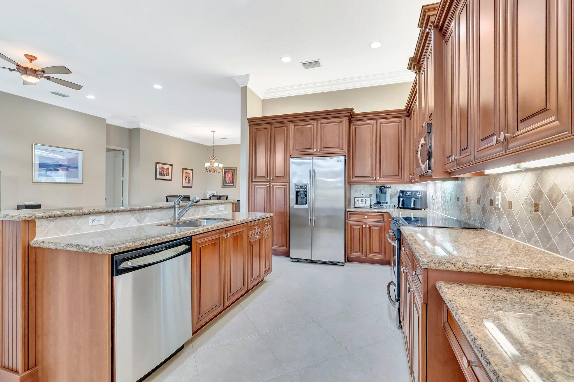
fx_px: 239
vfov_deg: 77.3
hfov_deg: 100.4
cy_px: 191
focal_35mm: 15
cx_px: 287
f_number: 8
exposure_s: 1/3.33
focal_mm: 10
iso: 640
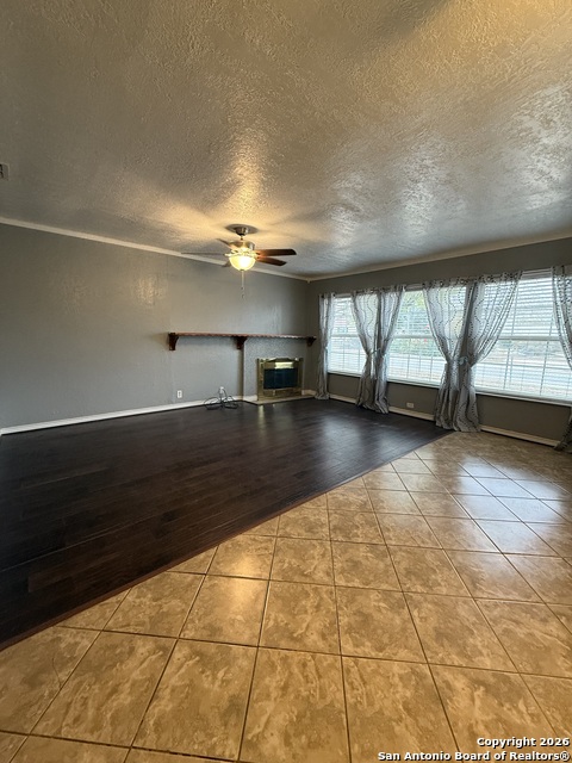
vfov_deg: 102.1
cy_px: 382
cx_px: 286
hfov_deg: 85.7
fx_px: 308
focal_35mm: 14
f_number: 2.2
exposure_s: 1/60
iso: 400
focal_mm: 2.22
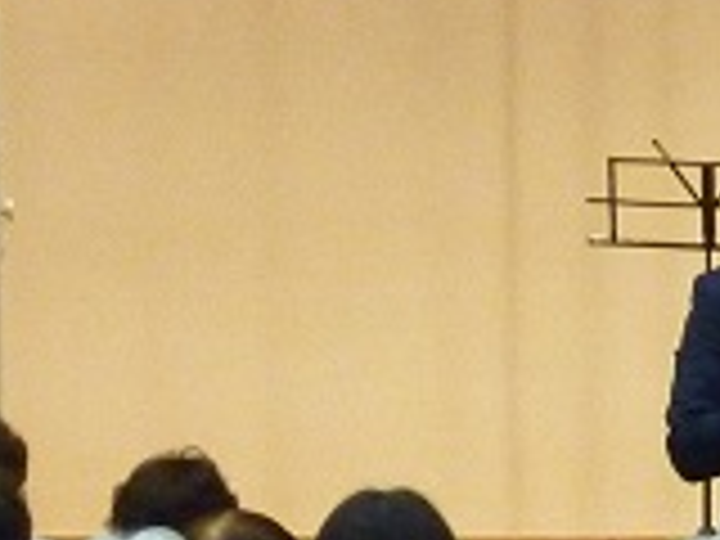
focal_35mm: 374
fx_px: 7779
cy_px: 475
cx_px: 799
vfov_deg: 4.0
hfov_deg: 5.3
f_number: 4.7
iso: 800
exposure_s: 1/40
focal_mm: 15.3
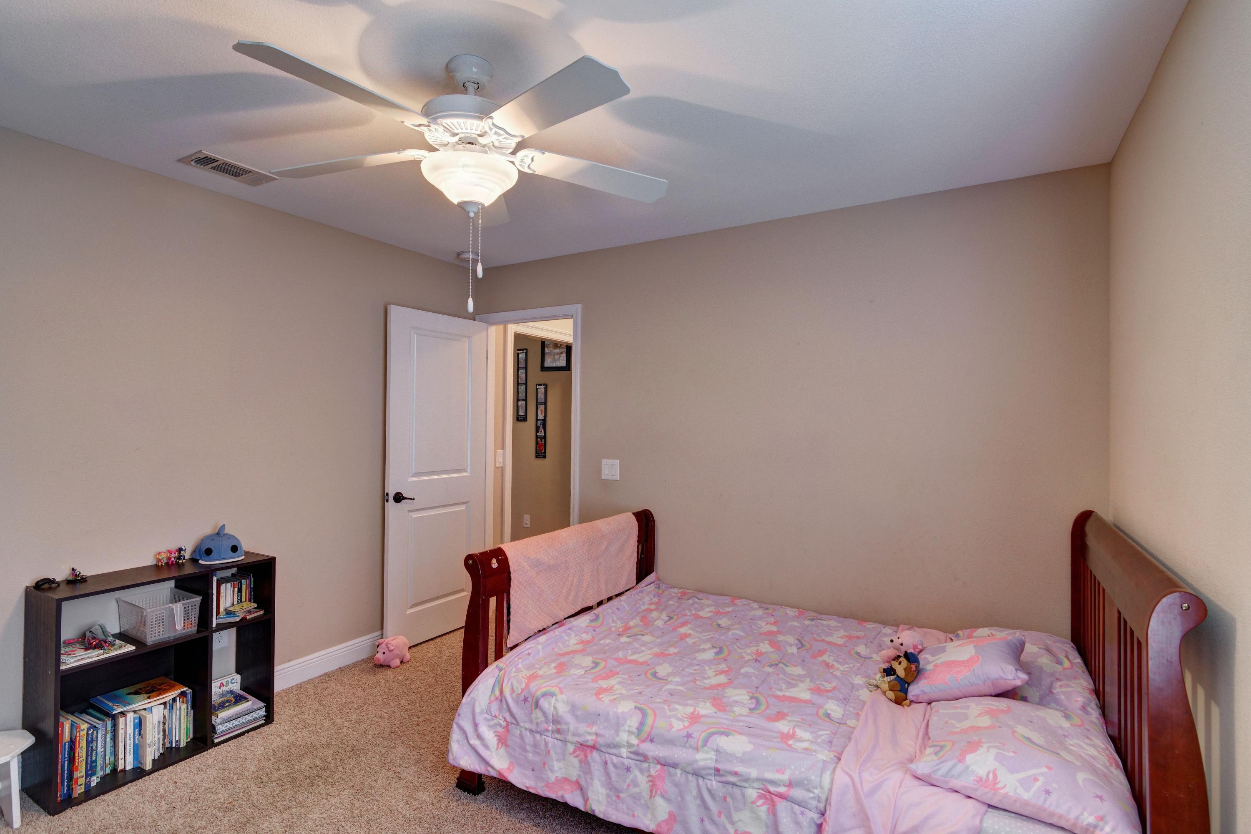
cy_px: 417
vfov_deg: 73.7
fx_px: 556
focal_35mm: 16
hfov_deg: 96.7
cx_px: 626
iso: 400
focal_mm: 11
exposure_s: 1/60
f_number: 7.1
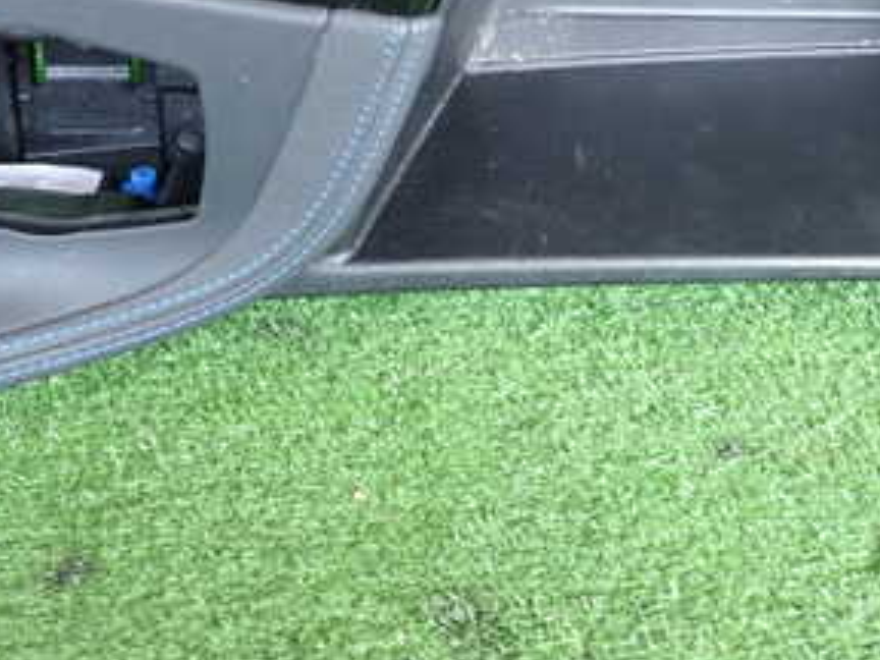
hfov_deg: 36.5
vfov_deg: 27.5
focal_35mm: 52
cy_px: 134
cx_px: 584
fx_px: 1322
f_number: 2
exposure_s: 1/60
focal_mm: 4.5
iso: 200
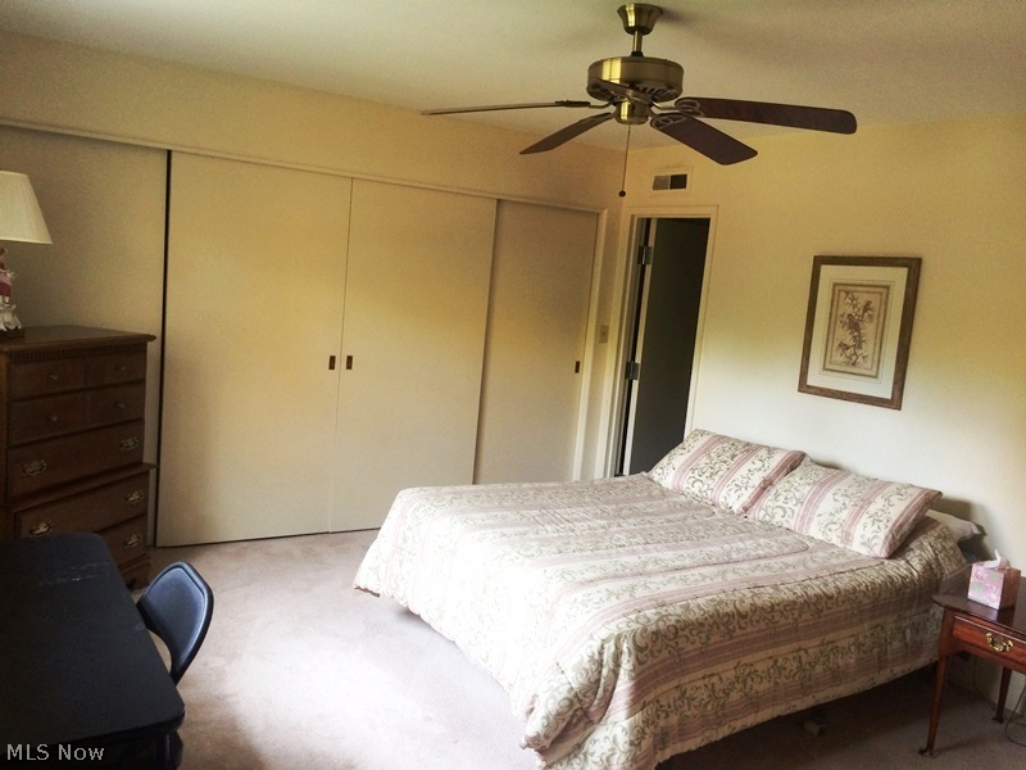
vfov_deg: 48.2
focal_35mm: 29
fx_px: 860
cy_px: 385
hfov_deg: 61.7
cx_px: 513
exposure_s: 1/30
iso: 100
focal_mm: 4.15
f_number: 2.2
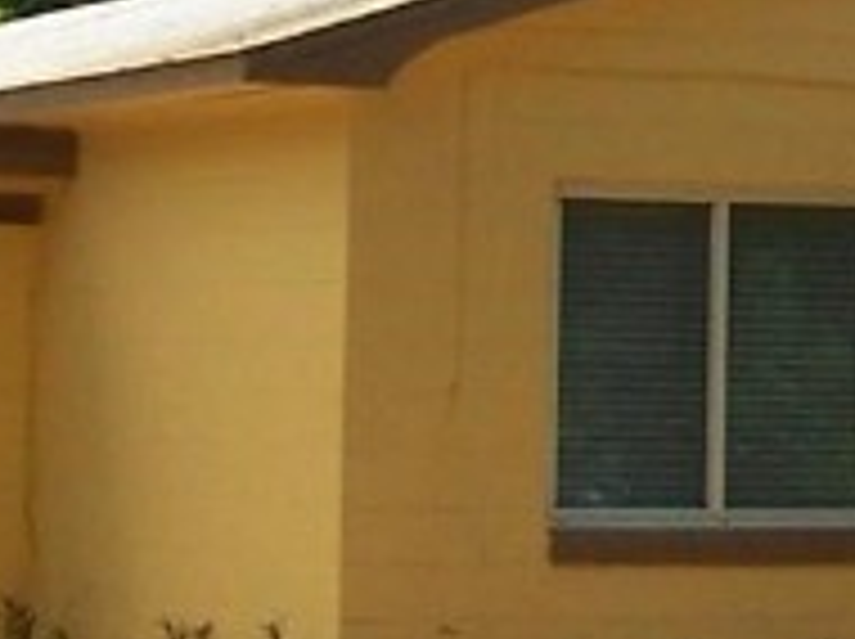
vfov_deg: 7.2
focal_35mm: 205
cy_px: -9
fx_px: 5057
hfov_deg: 9.5
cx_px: 1098
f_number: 4
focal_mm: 6.3
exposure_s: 1/350
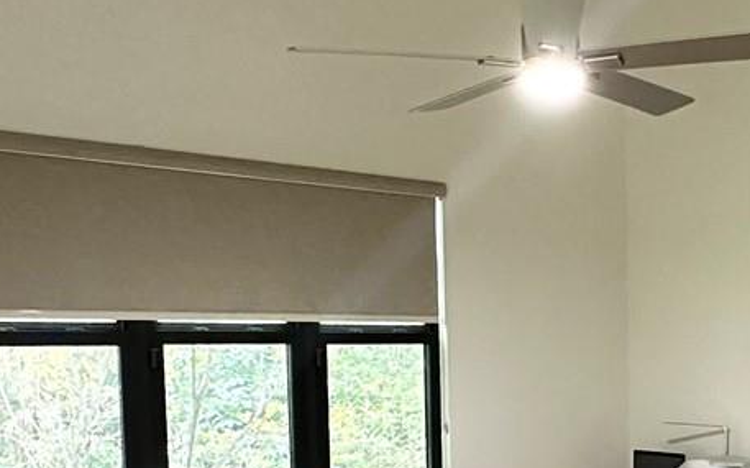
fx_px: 1062
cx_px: 578
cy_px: 425
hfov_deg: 37.8
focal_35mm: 52
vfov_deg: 24.1
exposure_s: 1/60
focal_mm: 2.22
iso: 500
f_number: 2.2
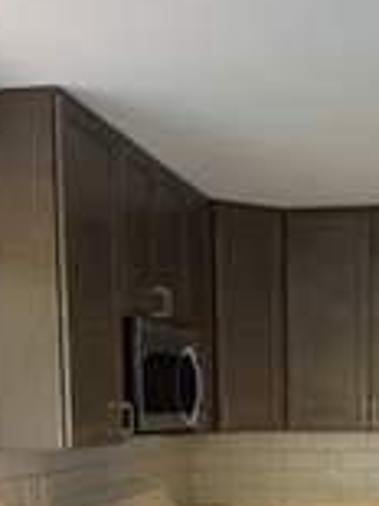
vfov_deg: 29.3
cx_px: 337
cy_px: 499
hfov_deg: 23.1
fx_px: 906
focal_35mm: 62
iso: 200
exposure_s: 1/60
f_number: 1.78
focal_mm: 6.76
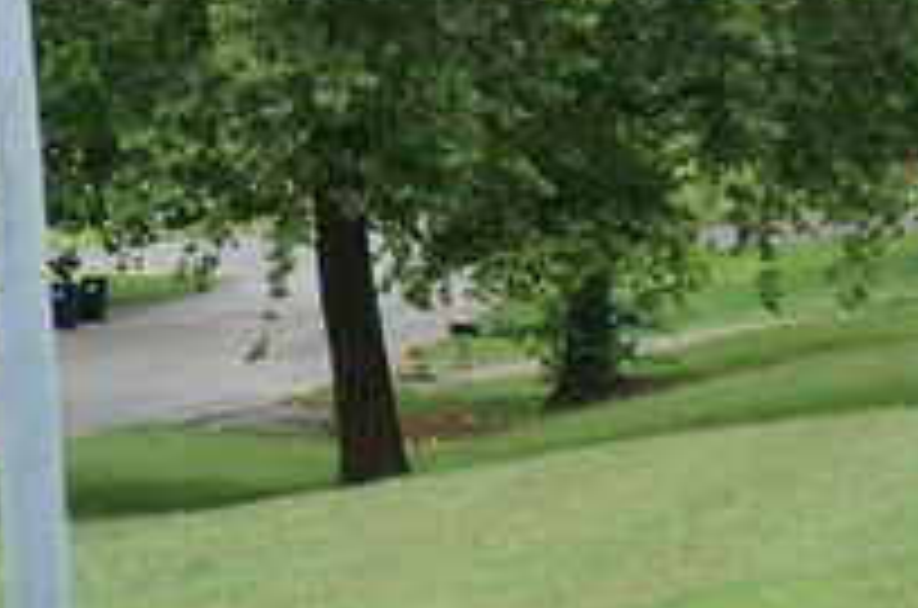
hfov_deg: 10.2
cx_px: 806
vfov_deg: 6.8
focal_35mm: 202
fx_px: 5145
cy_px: 428
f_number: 6.3
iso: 200
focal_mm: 55
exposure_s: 1/160
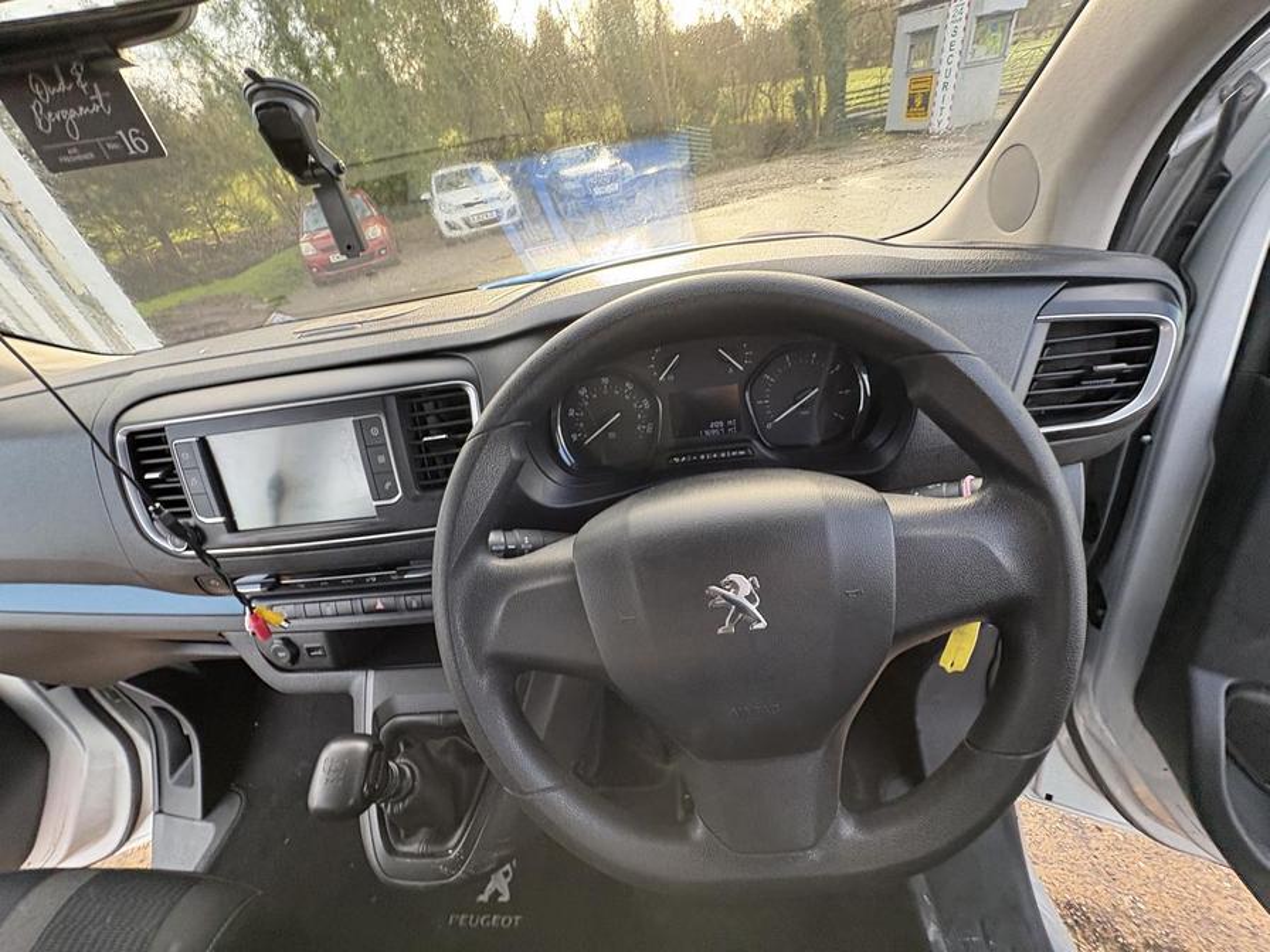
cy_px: 476
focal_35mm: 14
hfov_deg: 102.1
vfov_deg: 85.7
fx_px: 514
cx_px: 635
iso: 160
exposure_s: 1/99
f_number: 2.2
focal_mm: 2.22
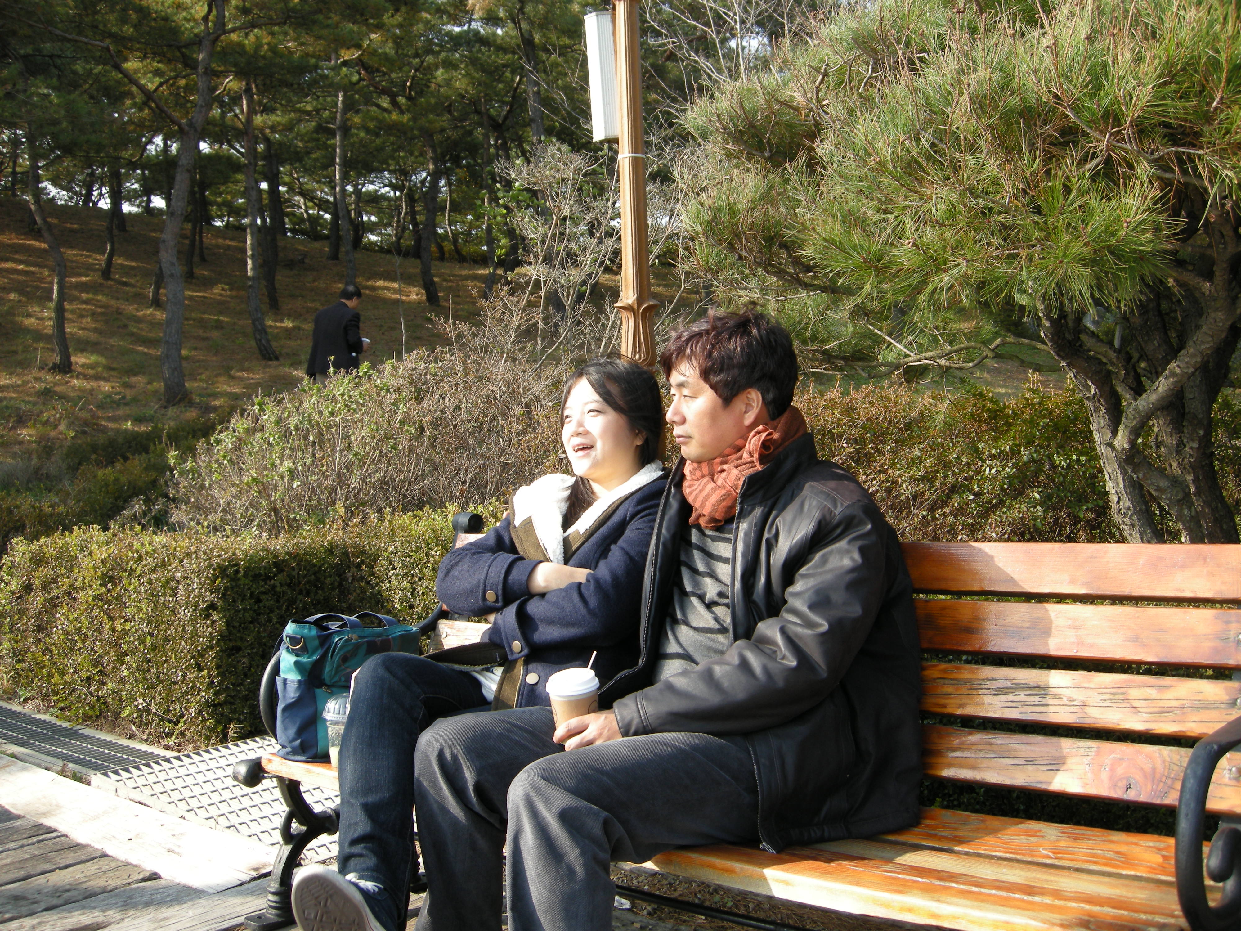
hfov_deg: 52.6
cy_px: 466
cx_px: 620
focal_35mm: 35
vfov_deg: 40.7
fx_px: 1255
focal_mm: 7.5
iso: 64
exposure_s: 1/143
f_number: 3.8
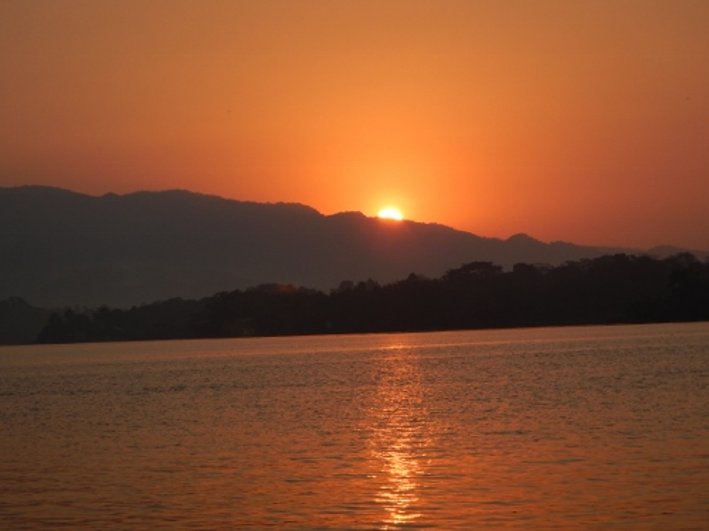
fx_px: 2867
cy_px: 266
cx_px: 354
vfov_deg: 10.6
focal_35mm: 140
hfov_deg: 14.1
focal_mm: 25
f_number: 4.8
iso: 125
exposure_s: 1/640
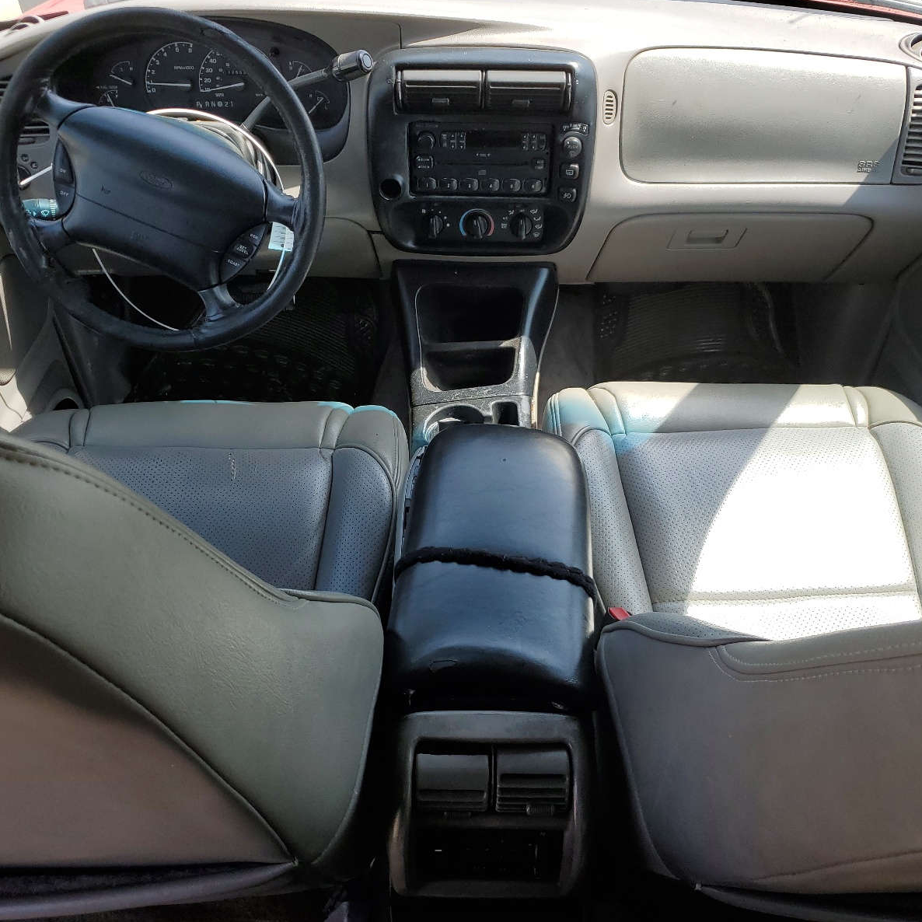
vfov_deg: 52.5
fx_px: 934
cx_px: 479
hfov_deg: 52.5
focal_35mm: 31
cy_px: 458
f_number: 1.5
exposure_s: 1/769
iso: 50
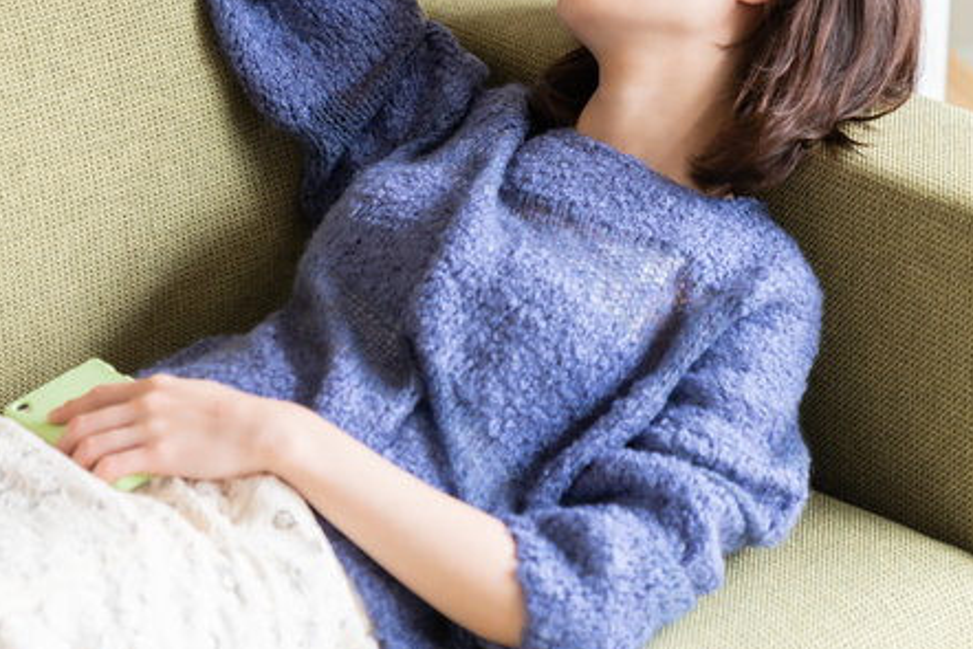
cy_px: 157
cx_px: 403
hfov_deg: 18.9
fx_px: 2920
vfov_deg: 12.7
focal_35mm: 108
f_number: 2.8
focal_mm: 66
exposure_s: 1/100
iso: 640
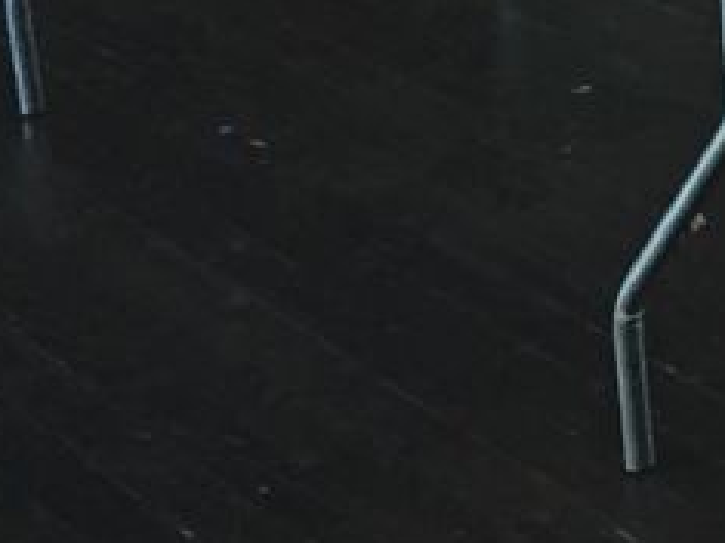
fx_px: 3307
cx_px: 1657
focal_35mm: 158
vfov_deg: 8.7
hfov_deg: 10.9
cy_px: -626
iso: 100
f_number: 2.2
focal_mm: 4.15
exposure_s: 1/30
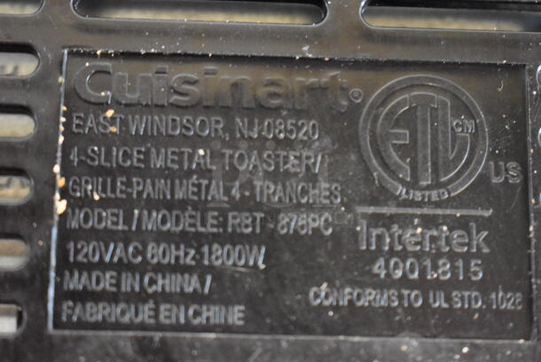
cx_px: 270
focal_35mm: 72
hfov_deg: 28.0
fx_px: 1083
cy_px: 181
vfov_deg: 19.0
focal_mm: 48
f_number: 5.3
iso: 12800
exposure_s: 1/100
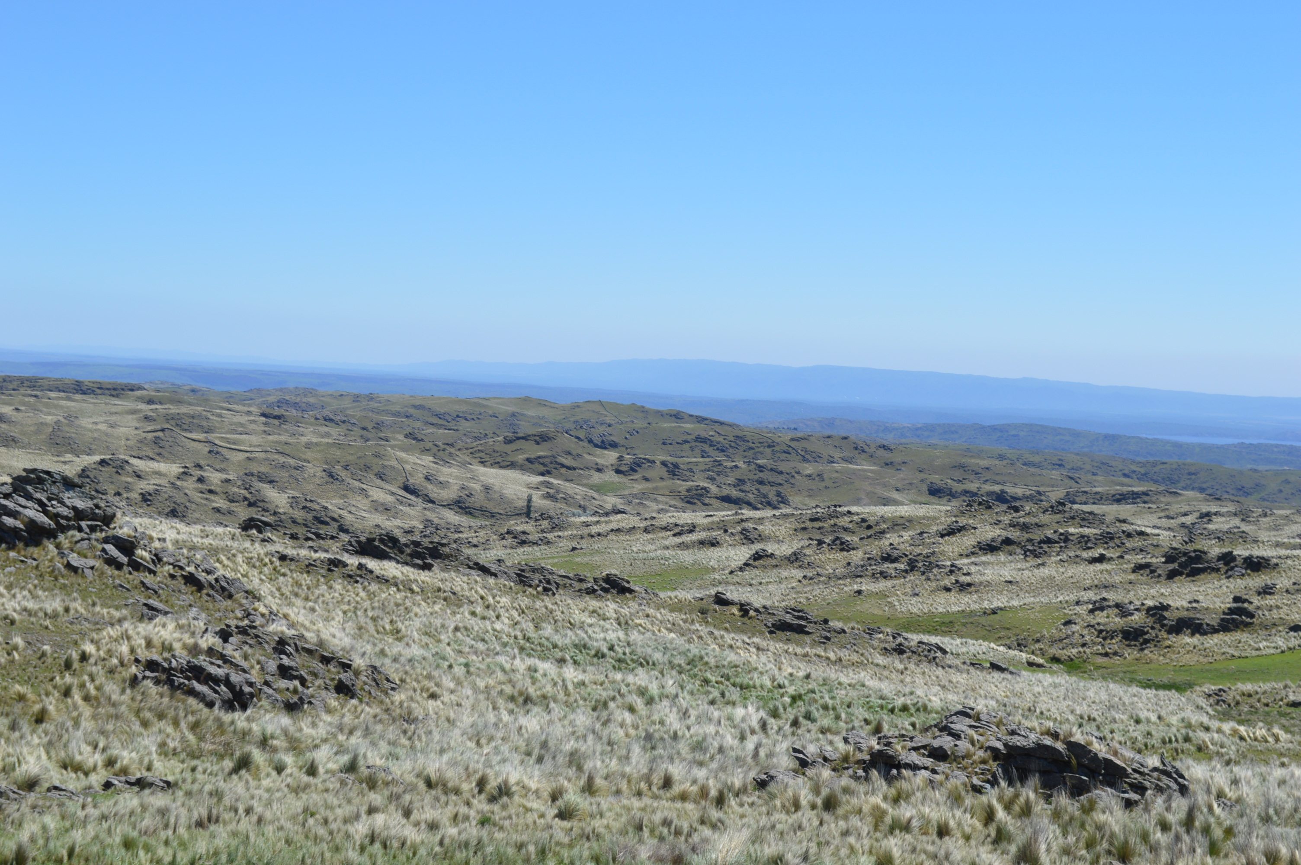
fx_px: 2383
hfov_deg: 30.5
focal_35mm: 66
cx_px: 650
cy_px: 432
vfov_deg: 20.6
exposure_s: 1/250
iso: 100
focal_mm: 44
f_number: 8
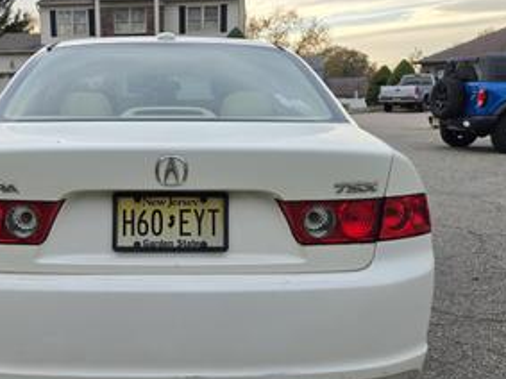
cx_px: 164
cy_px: 223
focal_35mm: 41
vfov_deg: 35.0
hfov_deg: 45.0
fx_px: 599
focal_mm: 6.25
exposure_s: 1/359
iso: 50
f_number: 1.7
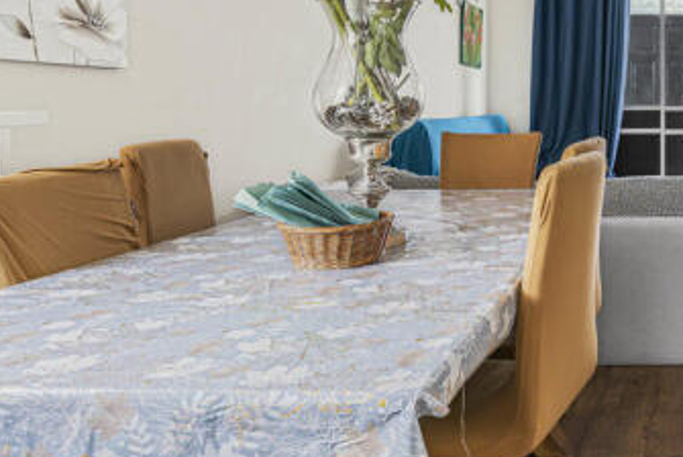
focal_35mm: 41
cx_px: 662
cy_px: 99
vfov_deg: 31.9
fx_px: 779
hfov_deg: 41.9
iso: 320
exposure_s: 1/4
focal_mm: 21
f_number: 9
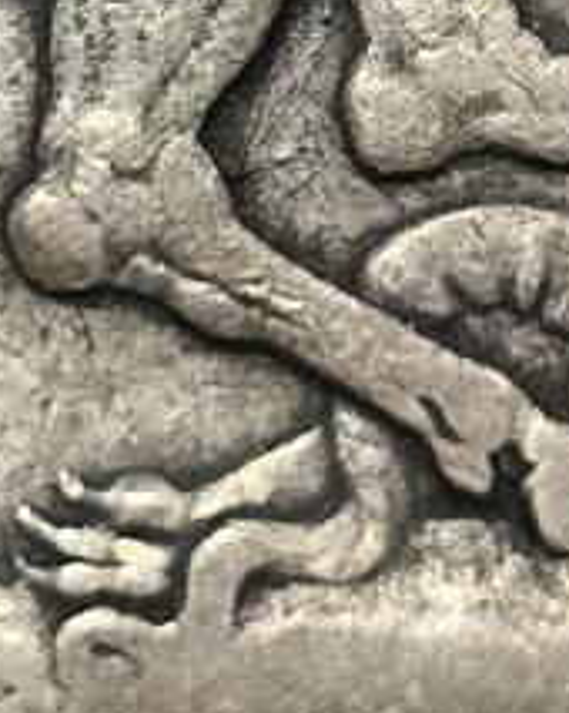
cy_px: -325
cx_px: 469
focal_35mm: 446
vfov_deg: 4.3
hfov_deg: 3.5
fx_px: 9402
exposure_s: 1/100
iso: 320
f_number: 2
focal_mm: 6.98
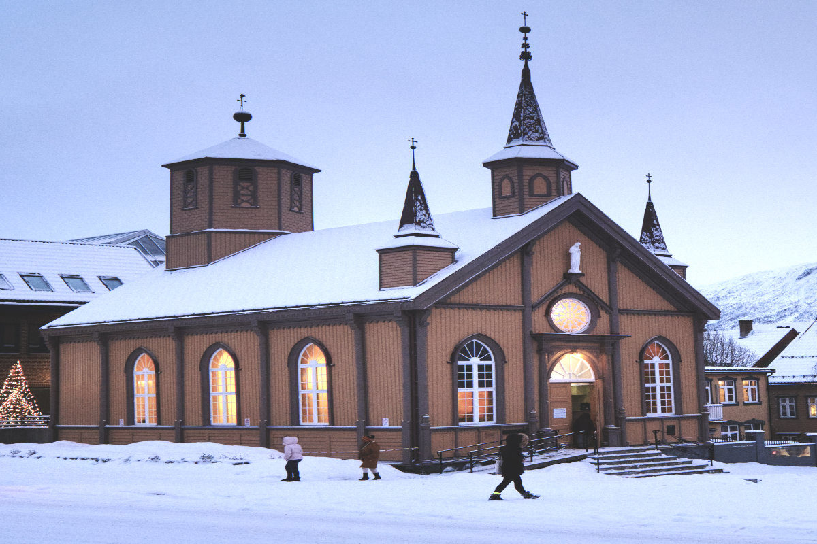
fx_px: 885
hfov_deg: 49.6
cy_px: 272
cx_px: 408
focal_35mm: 39
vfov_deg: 34.2
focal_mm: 25.7
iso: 3200
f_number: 5.6
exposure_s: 1/125
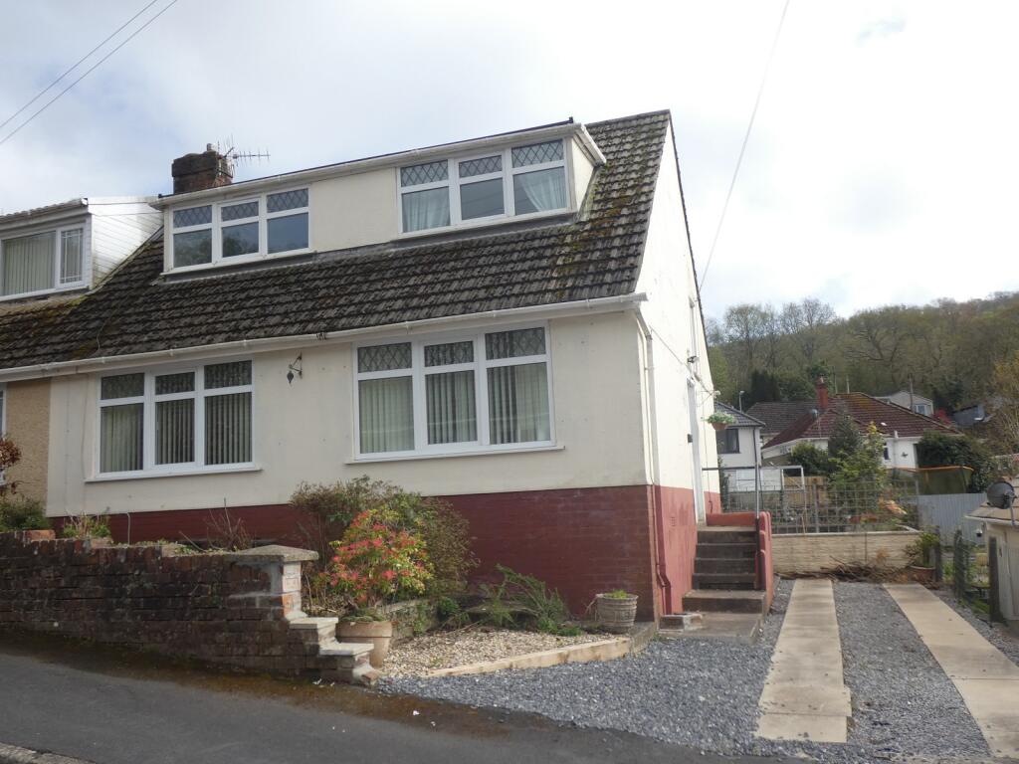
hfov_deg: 58.4
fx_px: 913
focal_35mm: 31
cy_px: 382
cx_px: 510
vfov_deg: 45.4
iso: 80
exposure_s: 1/640
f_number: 3.3
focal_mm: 5.5
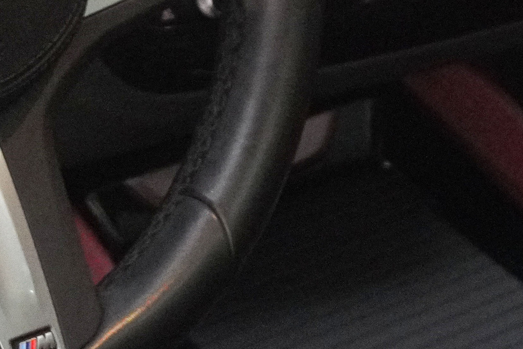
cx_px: -139
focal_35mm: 186
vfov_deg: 7.3
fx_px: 2702
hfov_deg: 10.8
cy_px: -75
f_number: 6.3
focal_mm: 34
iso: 6400
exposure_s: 1/80
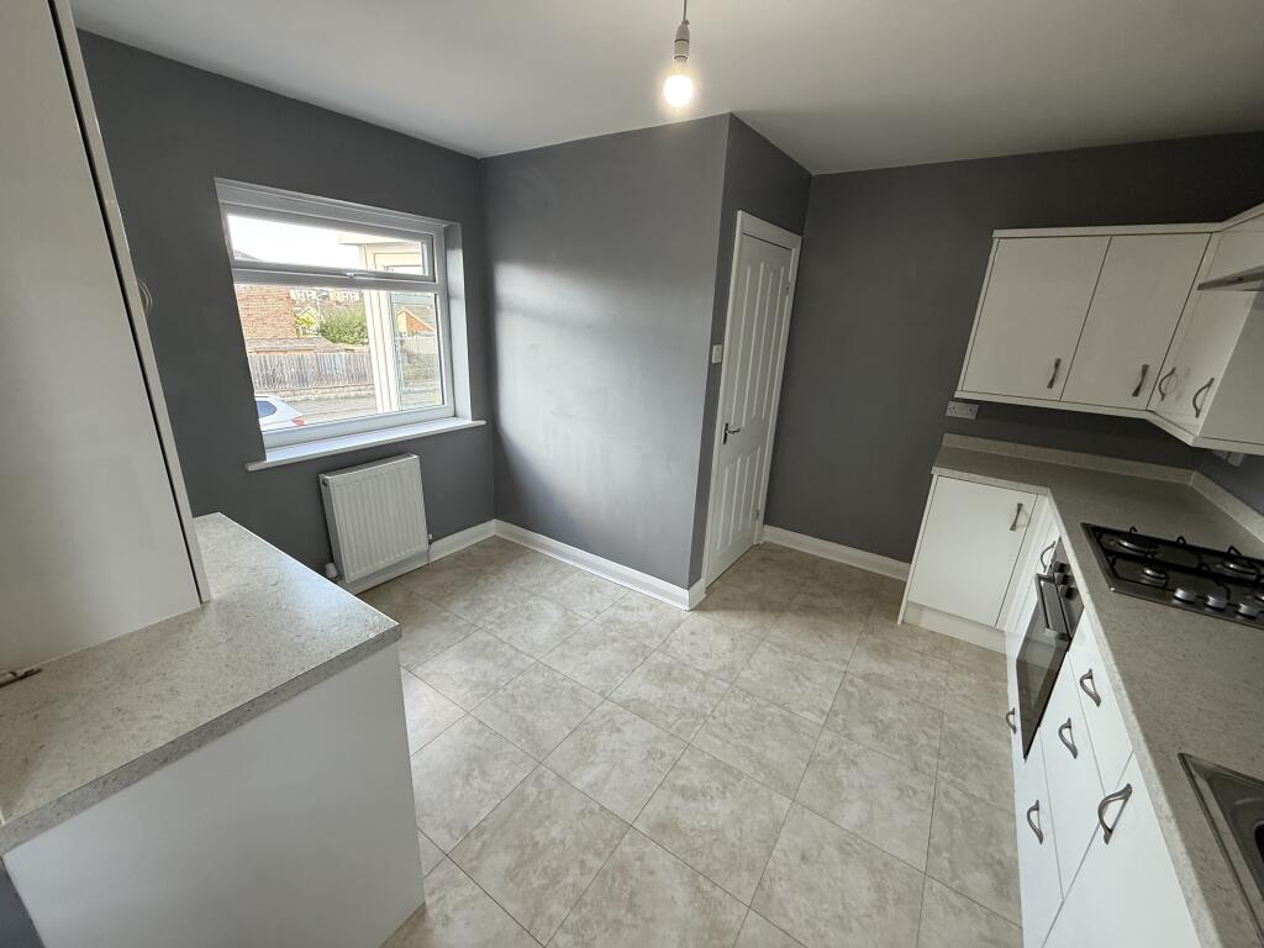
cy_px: 474
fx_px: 511
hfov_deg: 102.1
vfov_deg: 85.7
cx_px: 632
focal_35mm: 14
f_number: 2.2
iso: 160
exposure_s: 1/100
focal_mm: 2.22
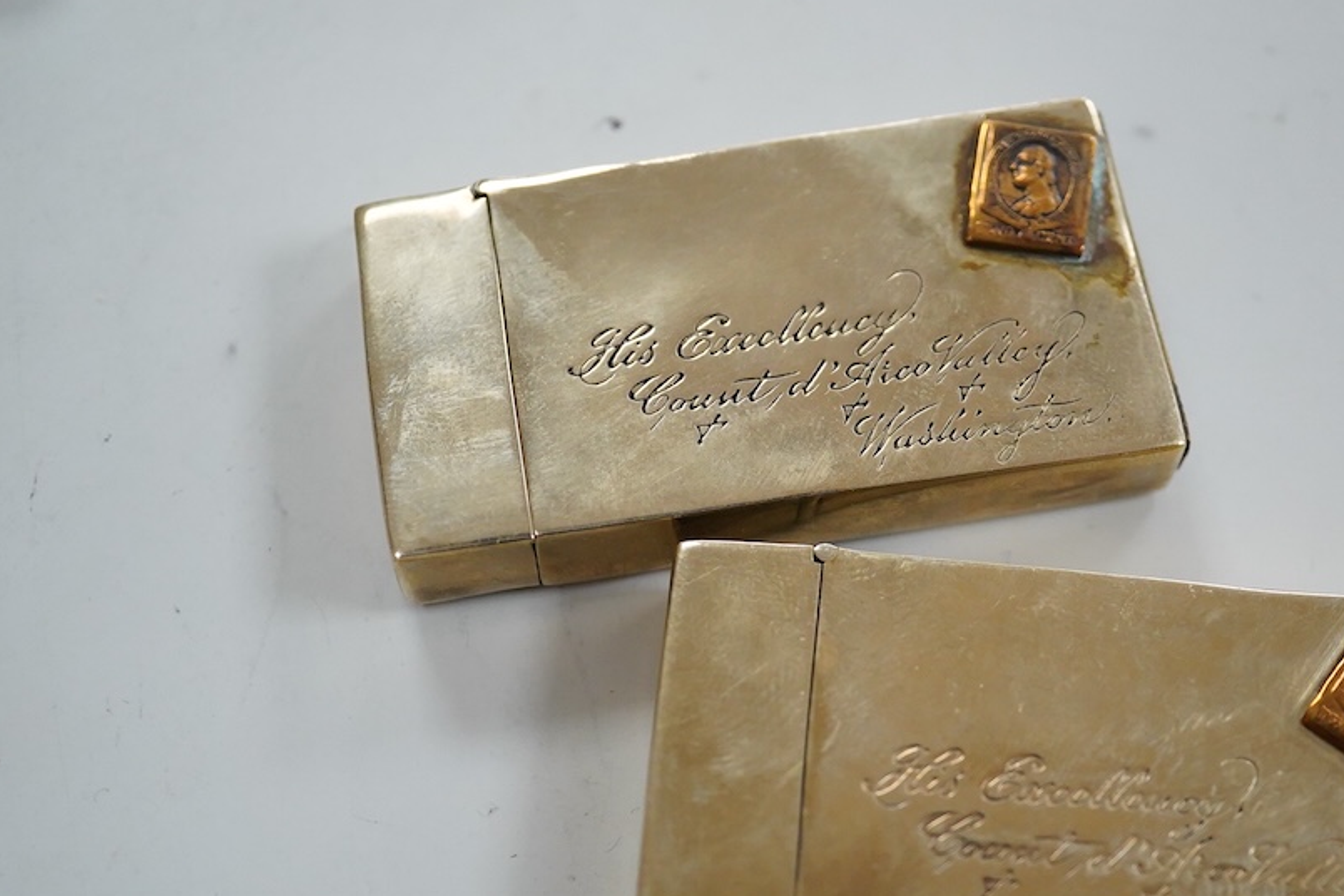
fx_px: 2352
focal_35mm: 63
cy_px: 528
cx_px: 882
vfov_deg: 21.5
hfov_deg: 31.7
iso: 2500
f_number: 5
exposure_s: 1/400
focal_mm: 30
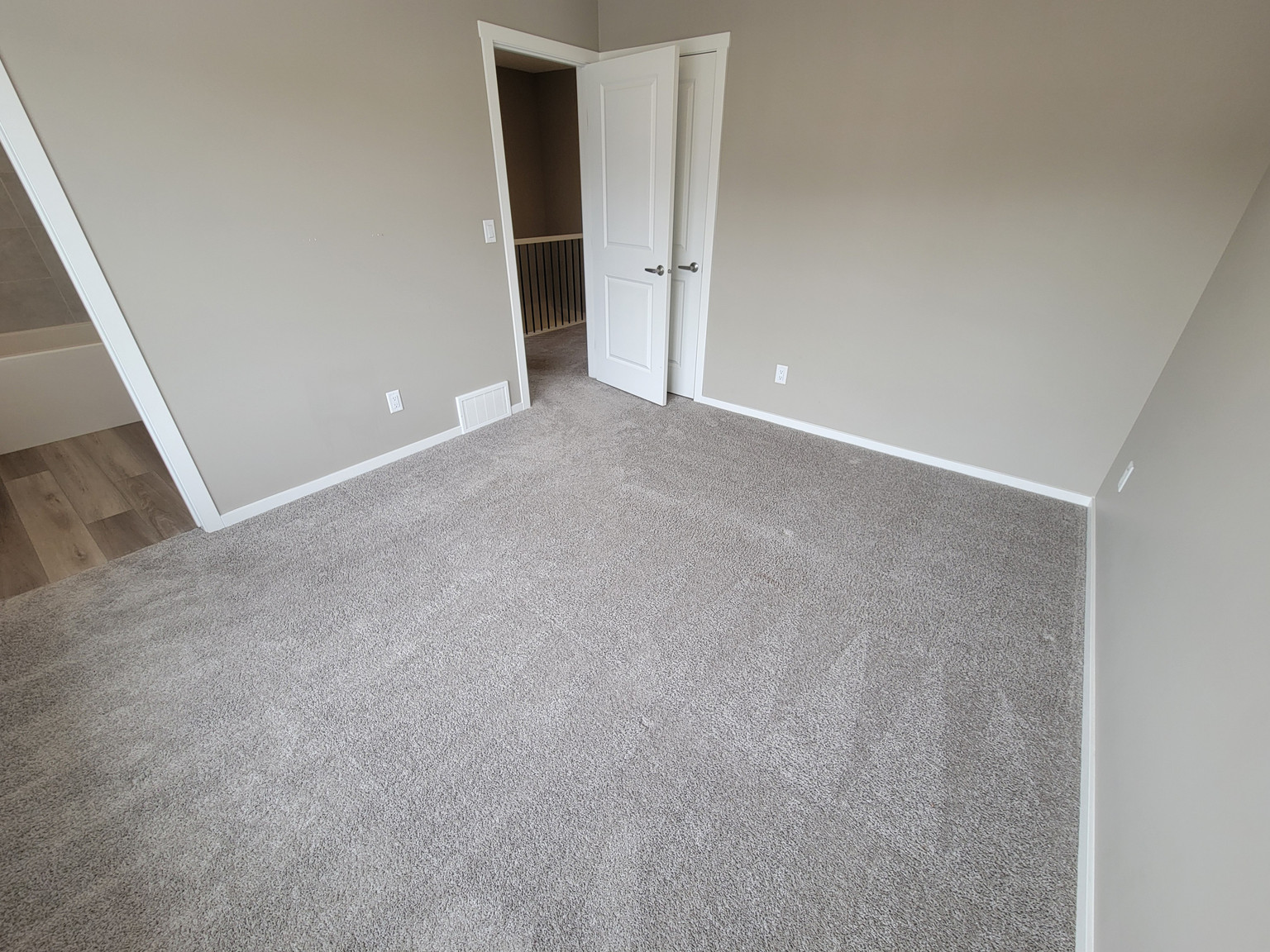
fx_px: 477
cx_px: 635
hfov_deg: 106.2
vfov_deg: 89.9
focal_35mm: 13
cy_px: 476
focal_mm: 2.2
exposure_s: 1/60
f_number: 2.2
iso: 64
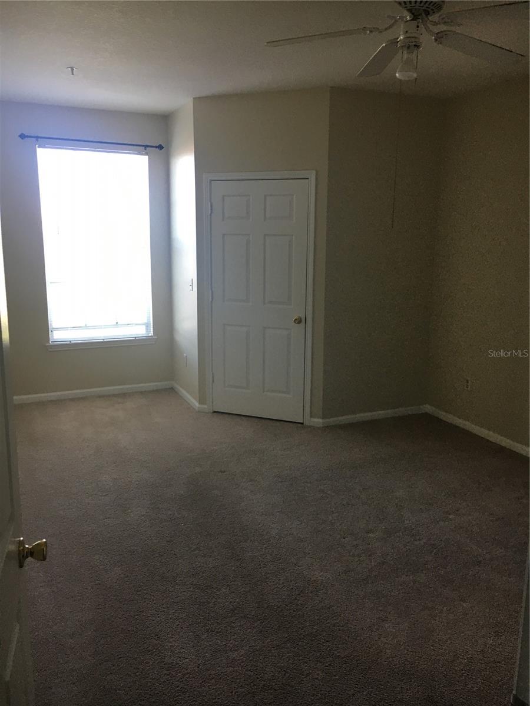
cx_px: 265
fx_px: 592
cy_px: 353
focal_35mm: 29
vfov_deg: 61.7
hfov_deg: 48.2
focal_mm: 4.15
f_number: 2.2
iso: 40
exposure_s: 1/30
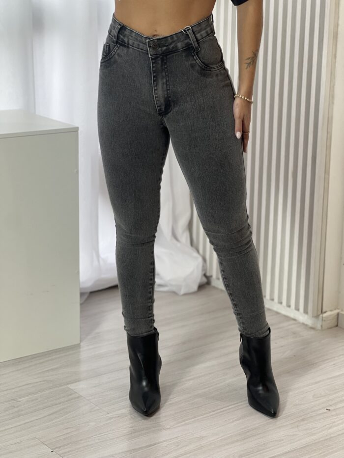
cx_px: 172
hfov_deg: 19.1
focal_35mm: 77
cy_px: 229
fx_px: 1020
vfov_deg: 25.3
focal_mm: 9
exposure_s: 1/120
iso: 200
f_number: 2.8
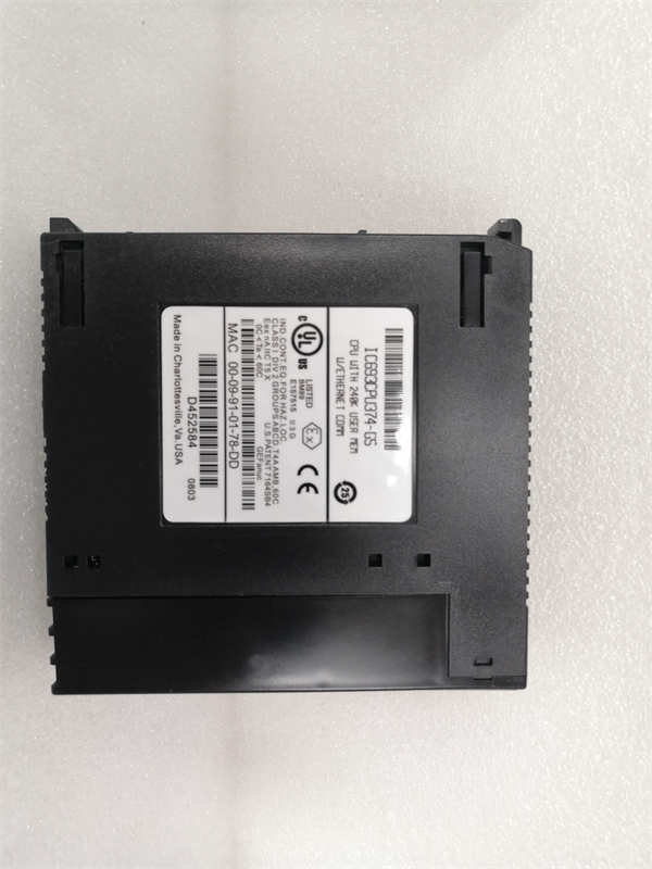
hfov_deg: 51.4
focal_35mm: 27
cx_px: 326
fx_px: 678
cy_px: 434
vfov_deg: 65.3
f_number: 1.8
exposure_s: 1/33.3
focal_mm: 3.95
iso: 250
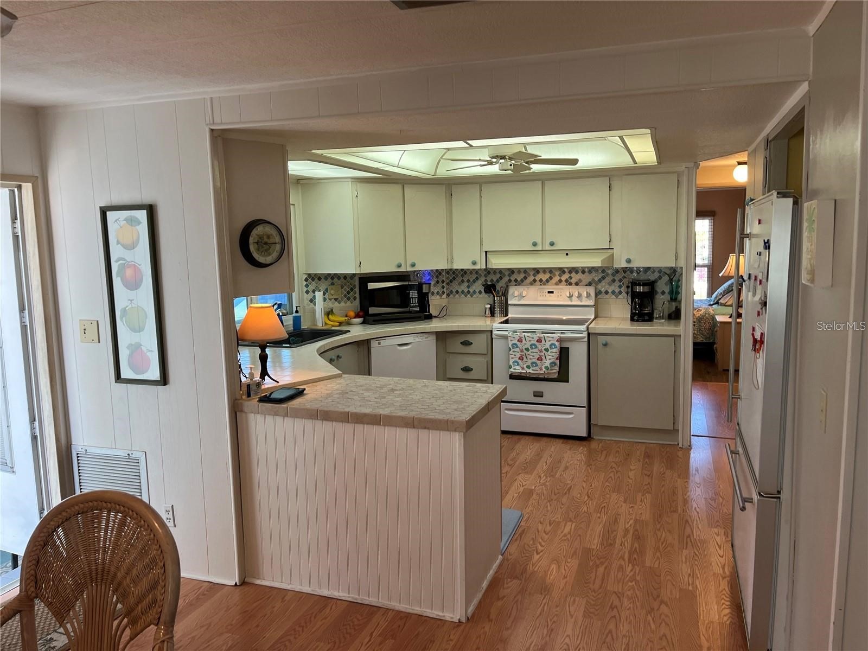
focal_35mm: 26
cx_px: 434
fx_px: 652
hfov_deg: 67.3
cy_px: 326
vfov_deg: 53.1
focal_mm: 5.1
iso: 80
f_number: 1.6
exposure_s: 1/120
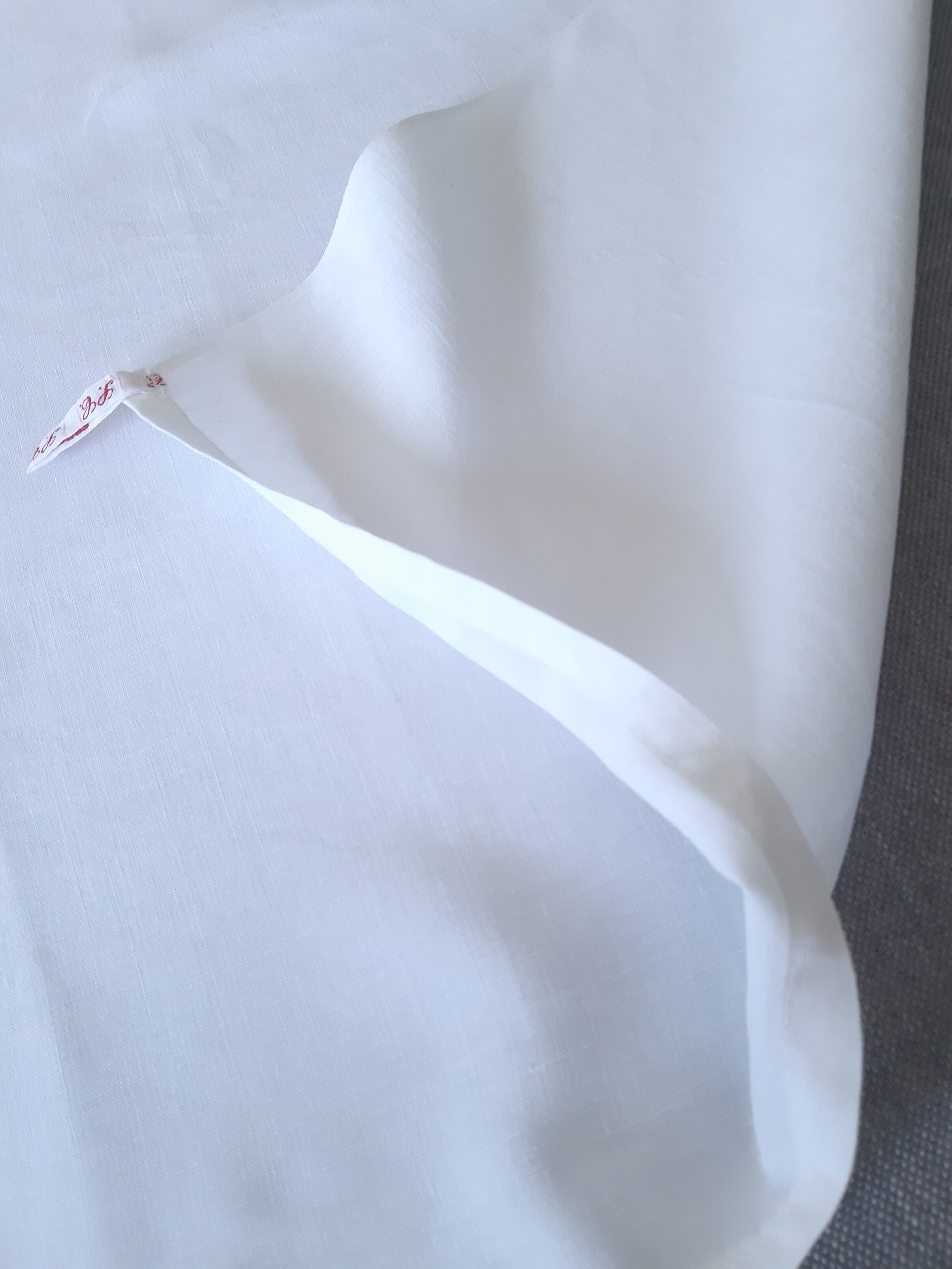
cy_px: 634
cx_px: 476
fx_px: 990
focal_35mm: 27
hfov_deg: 51.4
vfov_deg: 65.3
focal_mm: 3.93
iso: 200
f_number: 1.7
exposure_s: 1/17
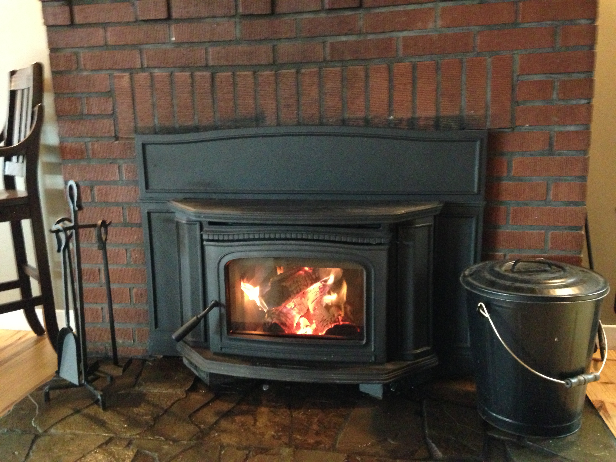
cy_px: 231
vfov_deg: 42.9
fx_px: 587
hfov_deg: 55.4
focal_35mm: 33
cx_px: 308
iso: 800
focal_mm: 4.13
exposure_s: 1/15
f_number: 2.4
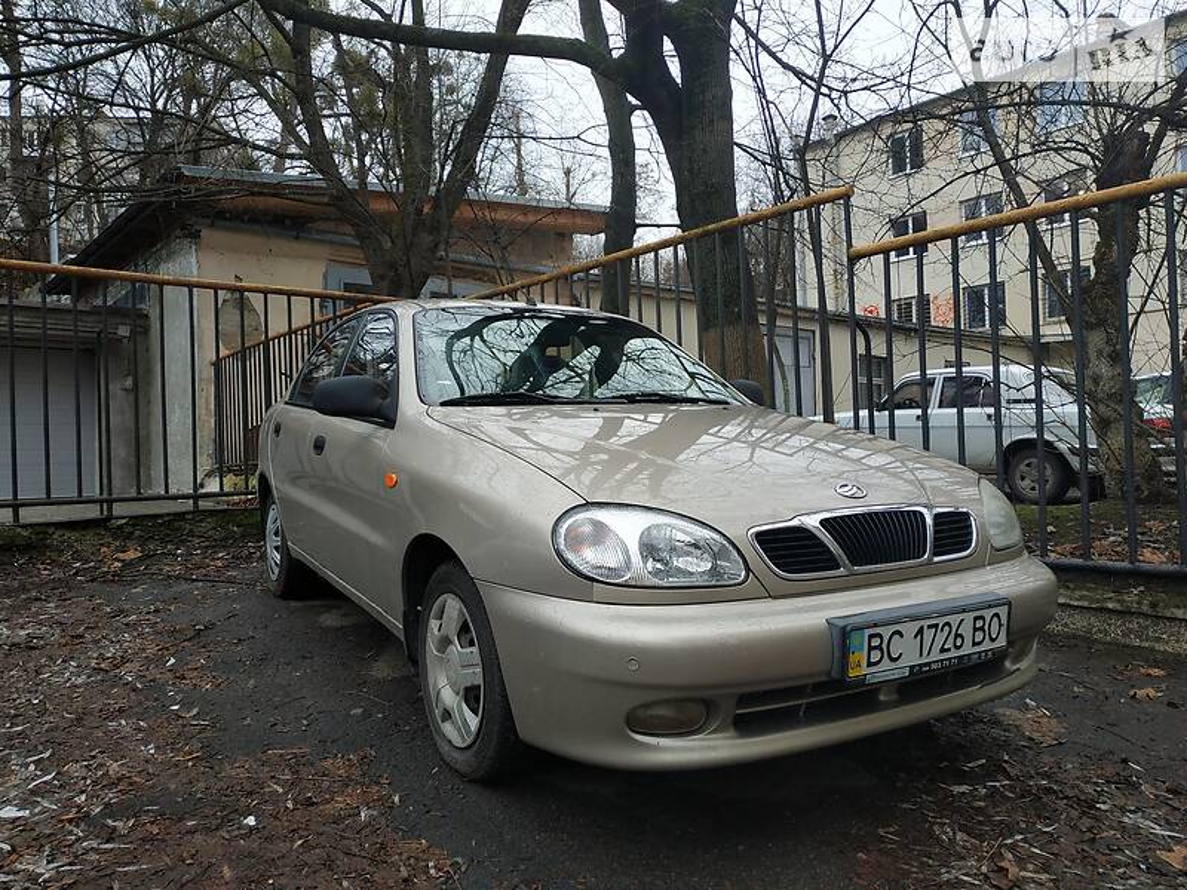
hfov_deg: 71.6
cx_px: 594
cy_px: 445
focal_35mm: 24
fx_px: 823
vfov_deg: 56.8
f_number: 1.9
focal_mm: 3.9
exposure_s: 1/215
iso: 200
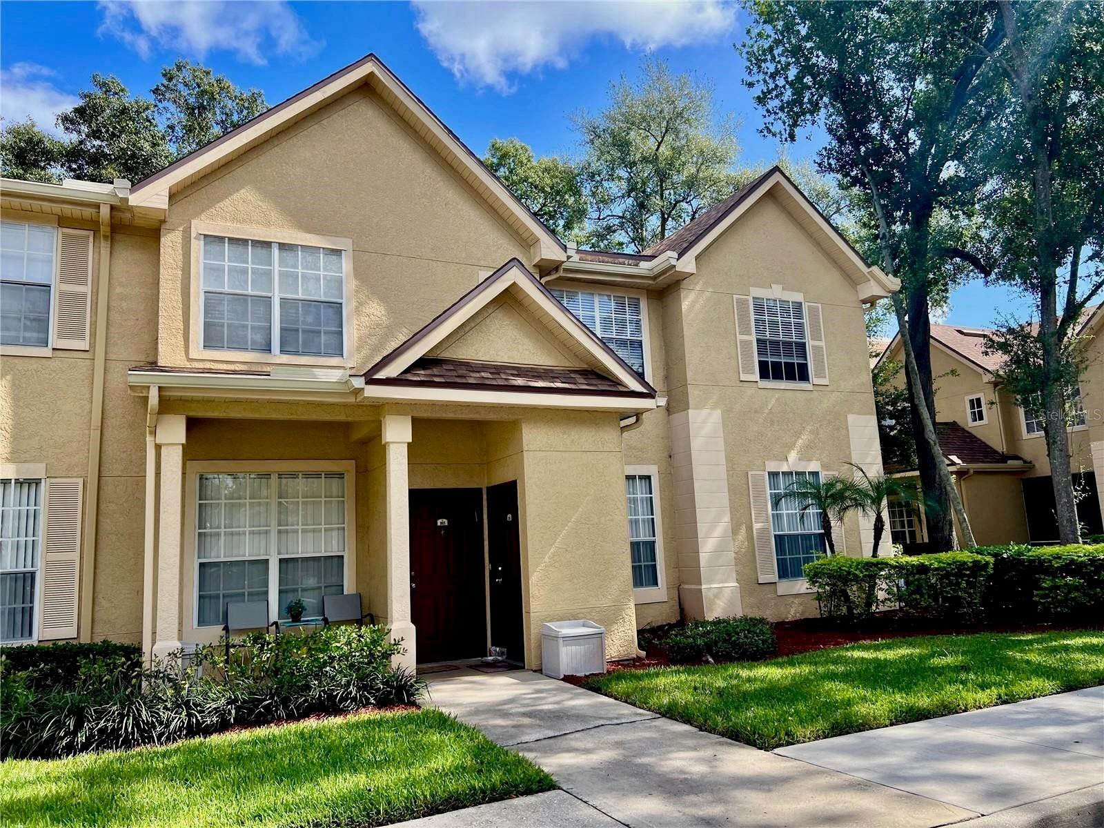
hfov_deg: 67.3
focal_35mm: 26
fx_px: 829
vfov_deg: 53.1
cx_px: 552
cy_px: 414
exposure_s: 1/1597
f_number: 1.5
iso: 50
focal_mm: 5.7
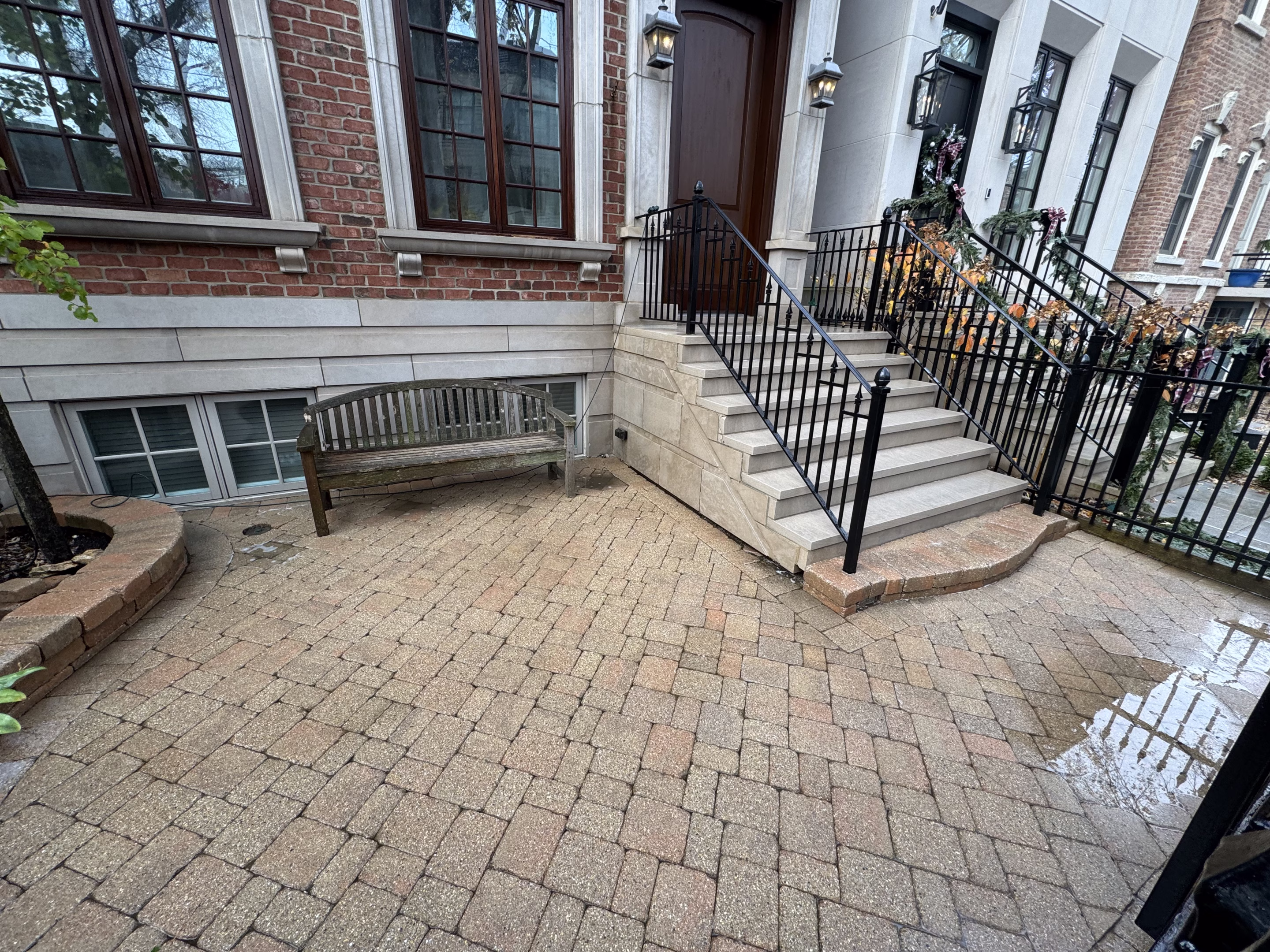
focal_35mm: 14
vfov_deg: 85.7
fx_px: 514
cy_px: 476
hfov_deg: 102.1
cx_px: 635
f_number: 2.2
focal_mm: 2.22
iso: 40
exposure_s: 1/126
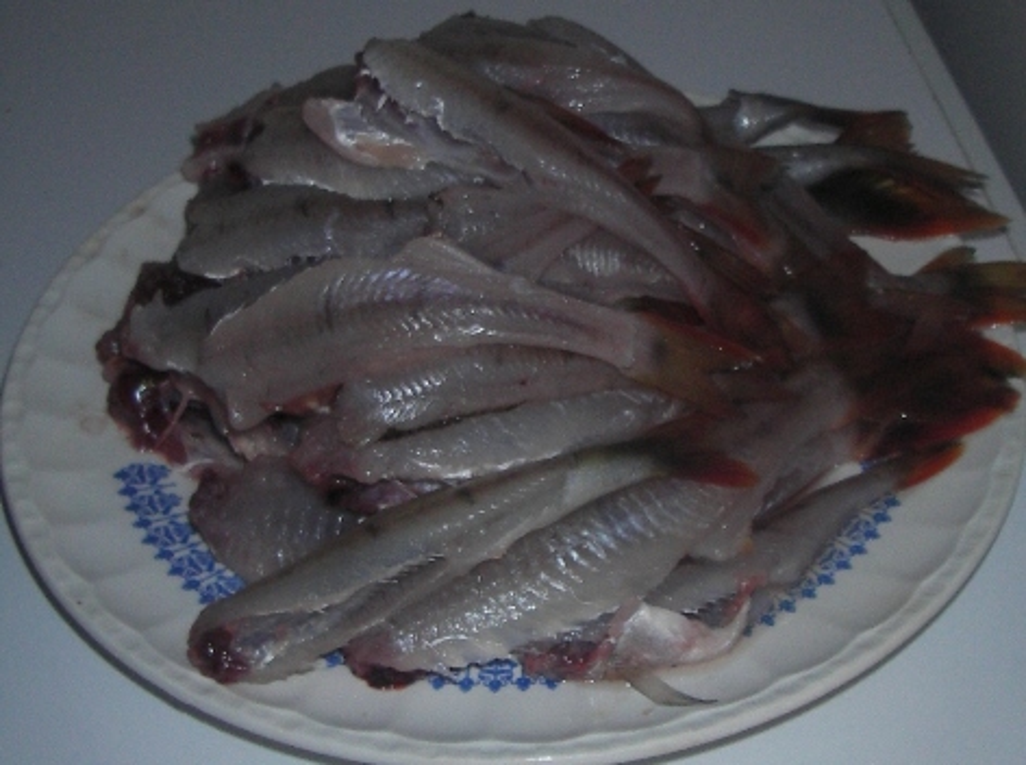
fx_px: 1124
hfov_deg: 49.1
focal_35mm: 38
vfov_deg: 37.6
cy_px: 382
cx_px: 513
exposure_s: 1/30
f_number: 3.3
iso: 100
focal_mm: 6.3
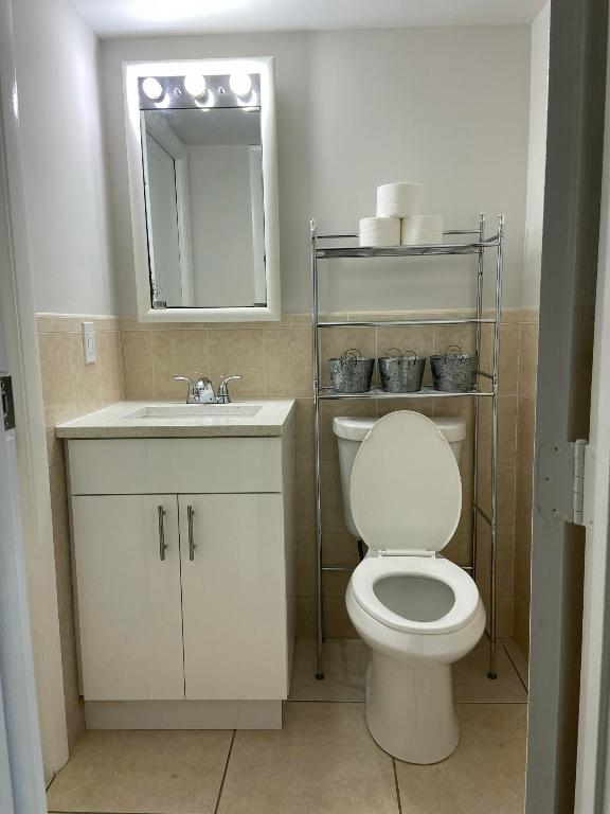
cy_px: 407
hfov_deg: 53.1
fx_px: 611
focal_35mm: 26
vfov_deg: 67.3
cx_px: 305
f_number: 1.8
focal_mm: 4.25
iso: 80
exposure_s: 1/120
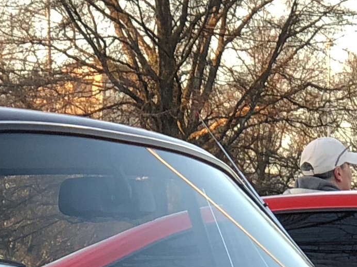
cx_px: 277
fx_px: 3134
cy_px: 496
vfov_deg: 4.8
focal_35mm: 304
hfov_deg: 6.5
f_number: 2.4
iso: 25
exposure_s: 1/60
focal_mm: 6
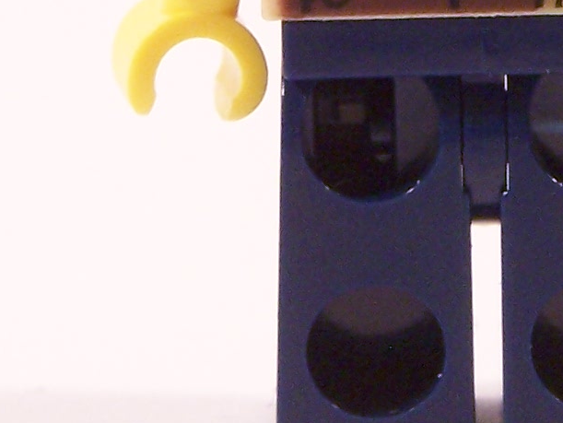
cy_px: -171
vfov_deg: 3.0
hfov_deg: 4.0
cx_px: 557
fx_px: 8023
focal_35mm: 493
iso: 200
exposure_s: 1/20
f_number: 3.6
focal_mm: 19.4
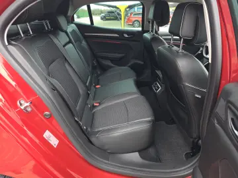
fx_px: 158
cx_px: 119
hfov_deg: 73.9
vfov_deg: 58.9
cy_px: 89
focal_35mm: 23
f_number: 1.7
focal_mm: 6.25
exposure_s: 1/100
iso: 640
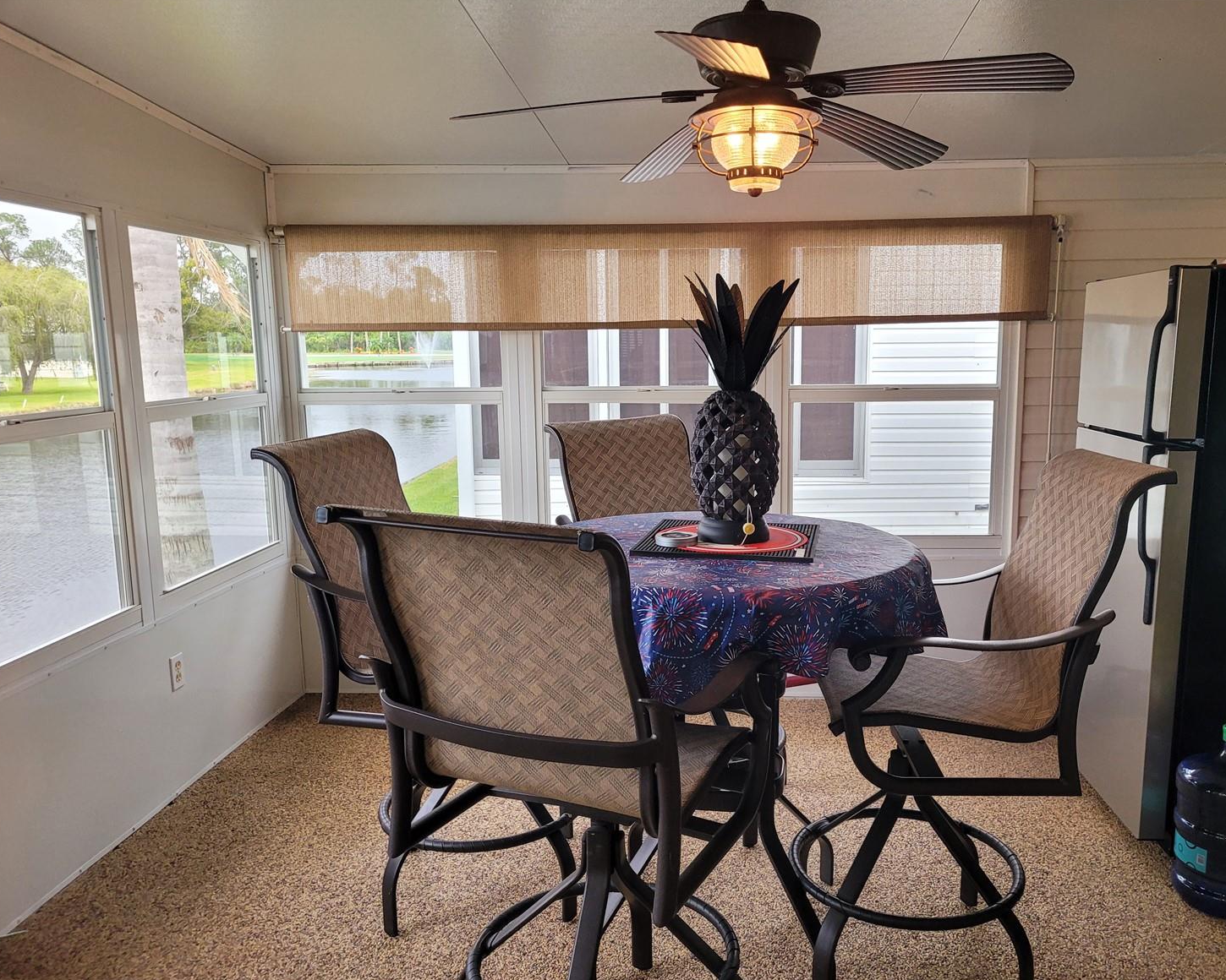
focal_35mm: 28
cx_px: 664
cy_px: 503
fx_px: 1016
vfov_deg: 51.5
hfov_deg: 62.1
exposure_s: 1/120
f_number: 1.8
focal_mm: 5.4
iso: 125
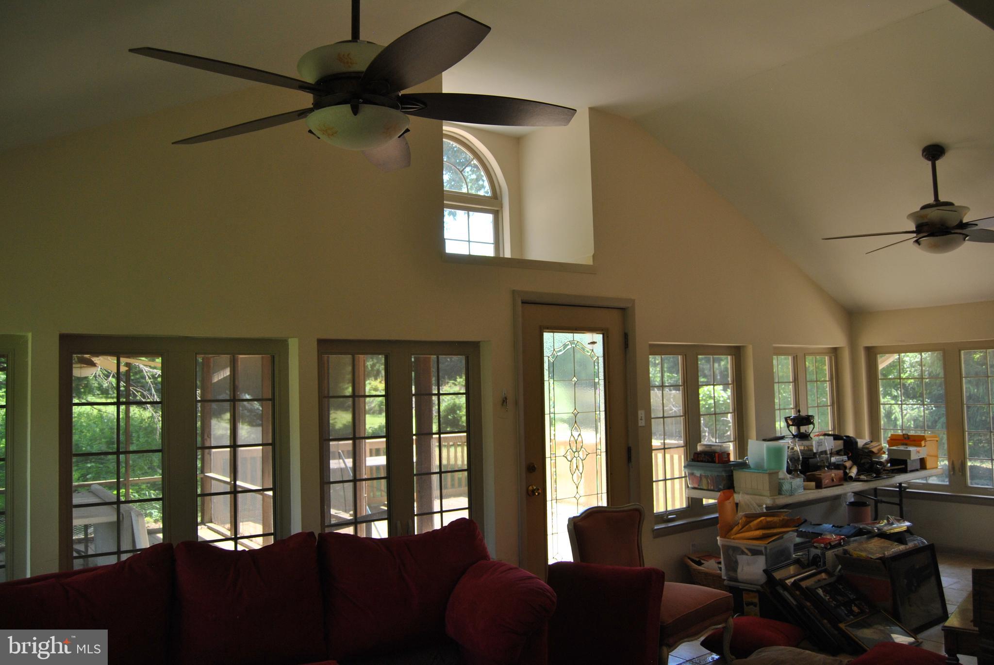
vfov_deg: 48.0
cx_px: 497
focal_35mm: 27
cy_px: 332
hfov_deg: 67.3
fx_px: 746
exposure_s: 1/80
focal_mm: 18
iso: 200
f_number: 4.5
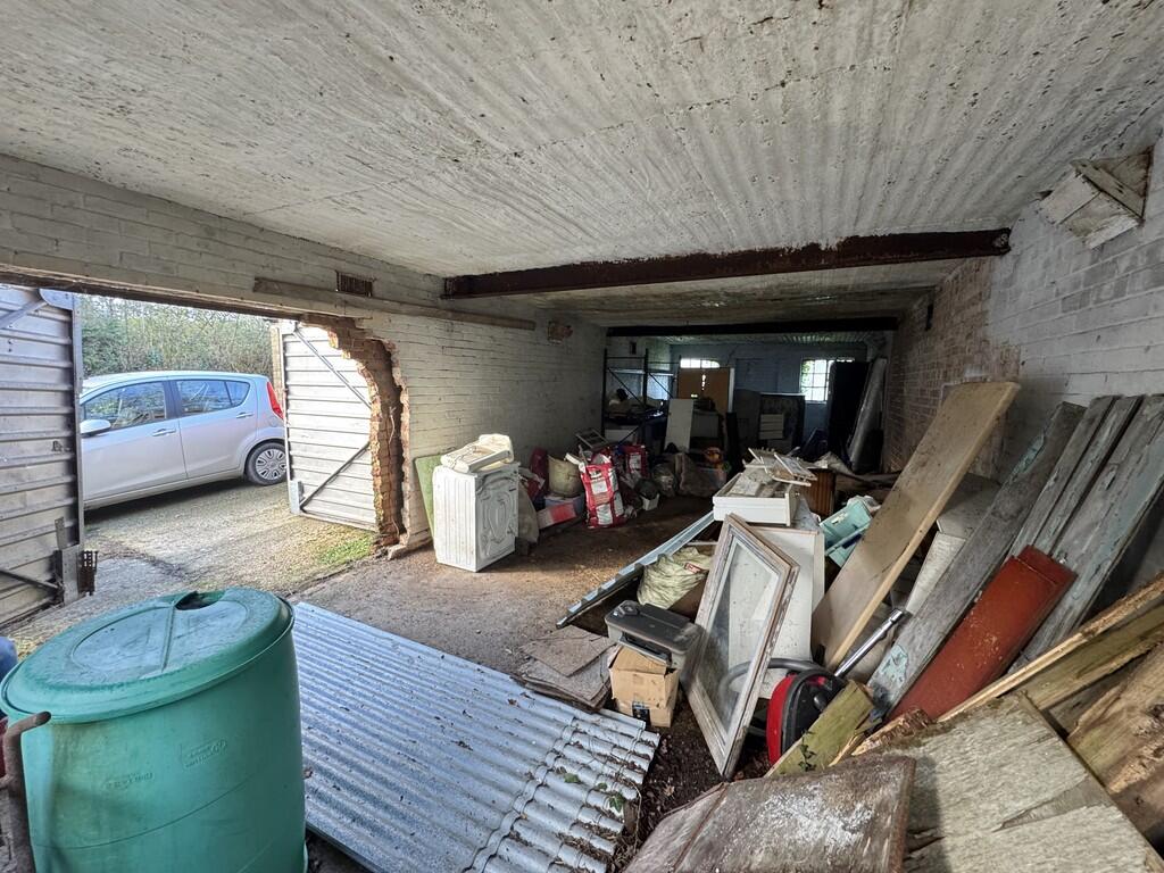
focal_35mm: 14
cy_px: 436
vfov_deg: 85.7
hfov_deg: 102.1
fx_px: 471
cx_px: 582
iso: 320
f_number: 2.2
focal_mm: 2.22
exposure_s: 1/99
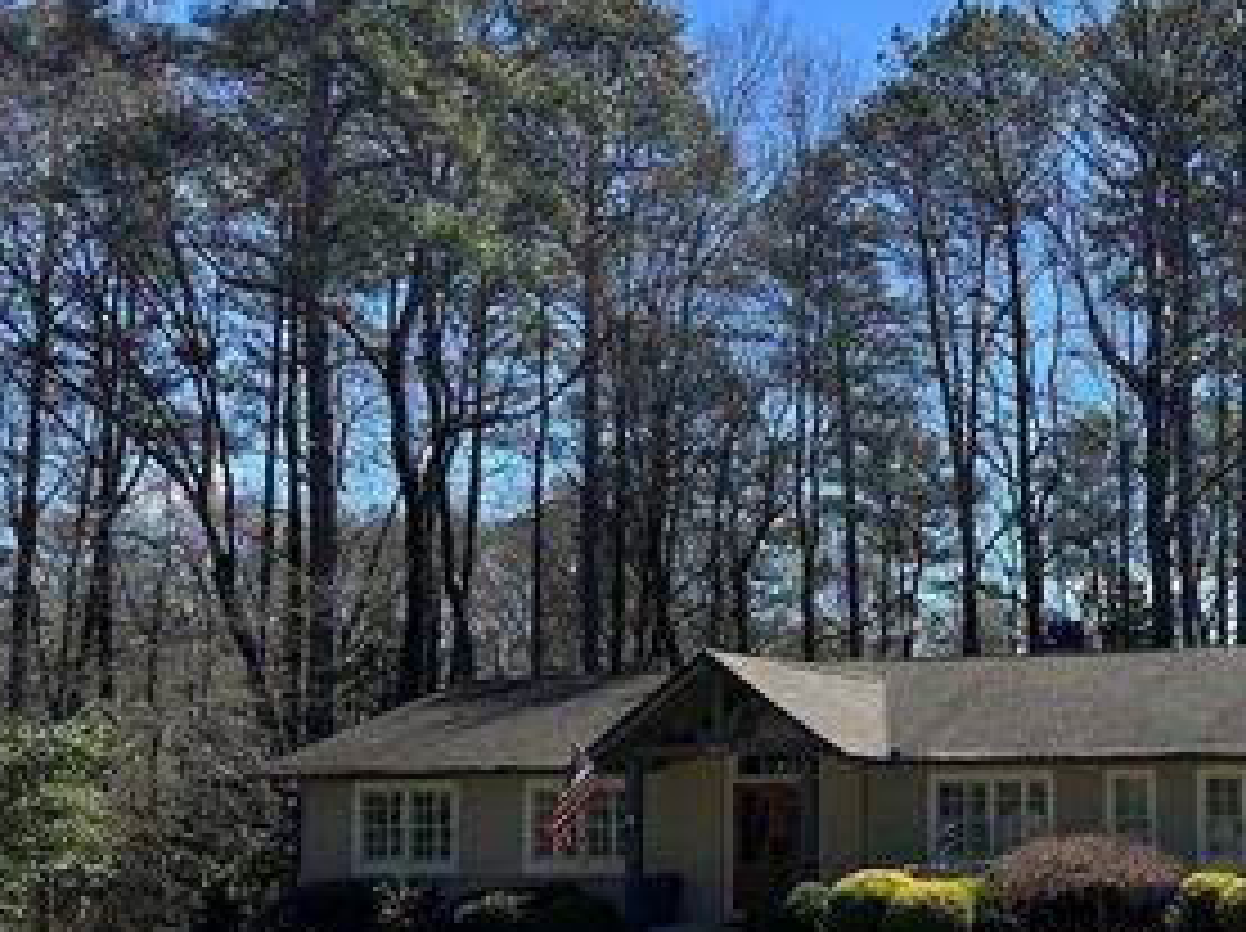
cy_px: 687
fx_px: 1690
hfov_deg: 38.0
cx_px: 1102
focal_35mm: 47
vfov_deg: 30.4
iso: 50
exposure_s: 1/2457
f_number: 1.5
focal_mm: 5.7
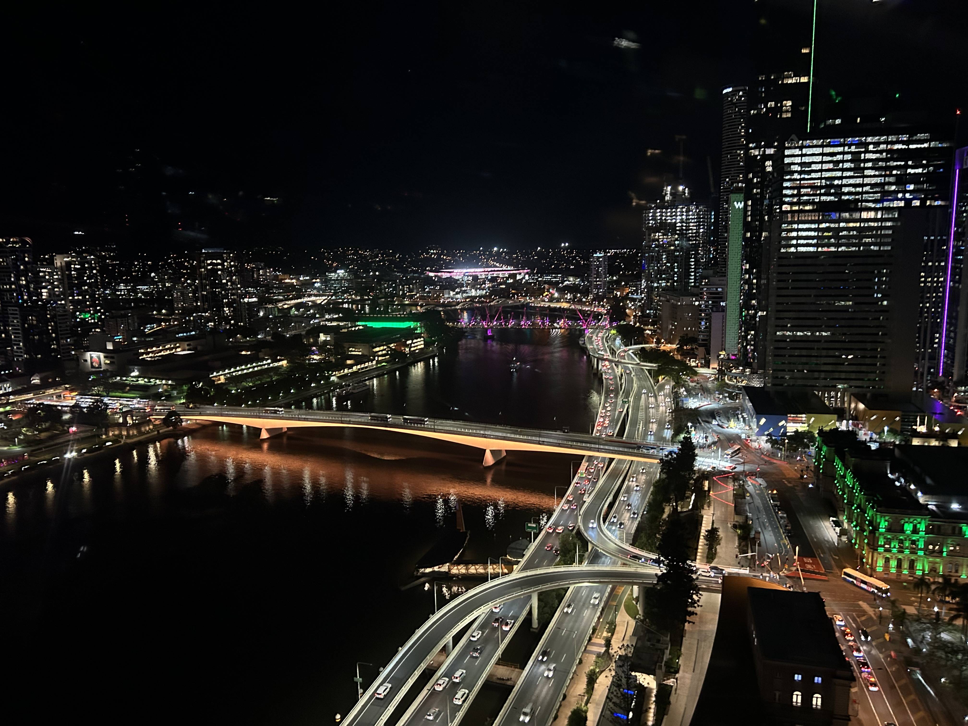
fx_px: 727
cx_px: 484
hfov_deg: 67.3
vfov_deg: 53.1
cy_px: 363
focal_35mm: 26
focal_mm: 5.7
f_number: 1.5
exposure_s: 1/25
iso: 640
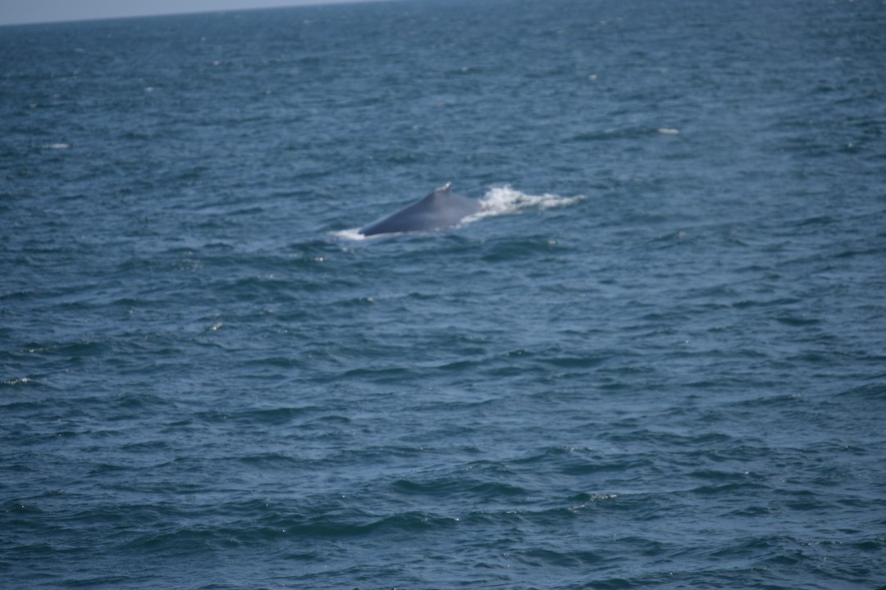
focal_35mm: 300
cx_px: 443
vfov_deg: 4.6
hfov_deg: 6.9
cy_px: 295
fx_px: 7383
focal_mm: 200
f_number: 5.6
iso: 200
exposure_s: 1/1600
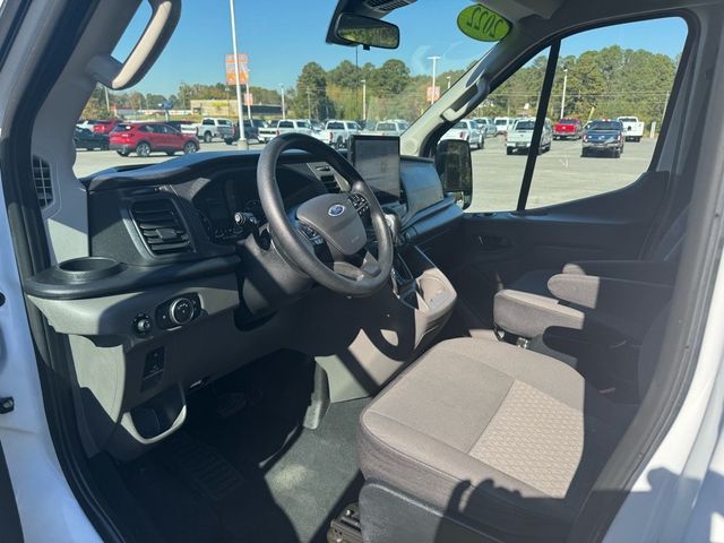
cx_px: 362
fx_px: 502
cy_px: 272
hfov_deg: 71.6
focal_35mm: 24
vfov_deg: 56.8
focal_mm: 6.76
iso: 80
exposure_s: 1/1151
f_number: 1.78
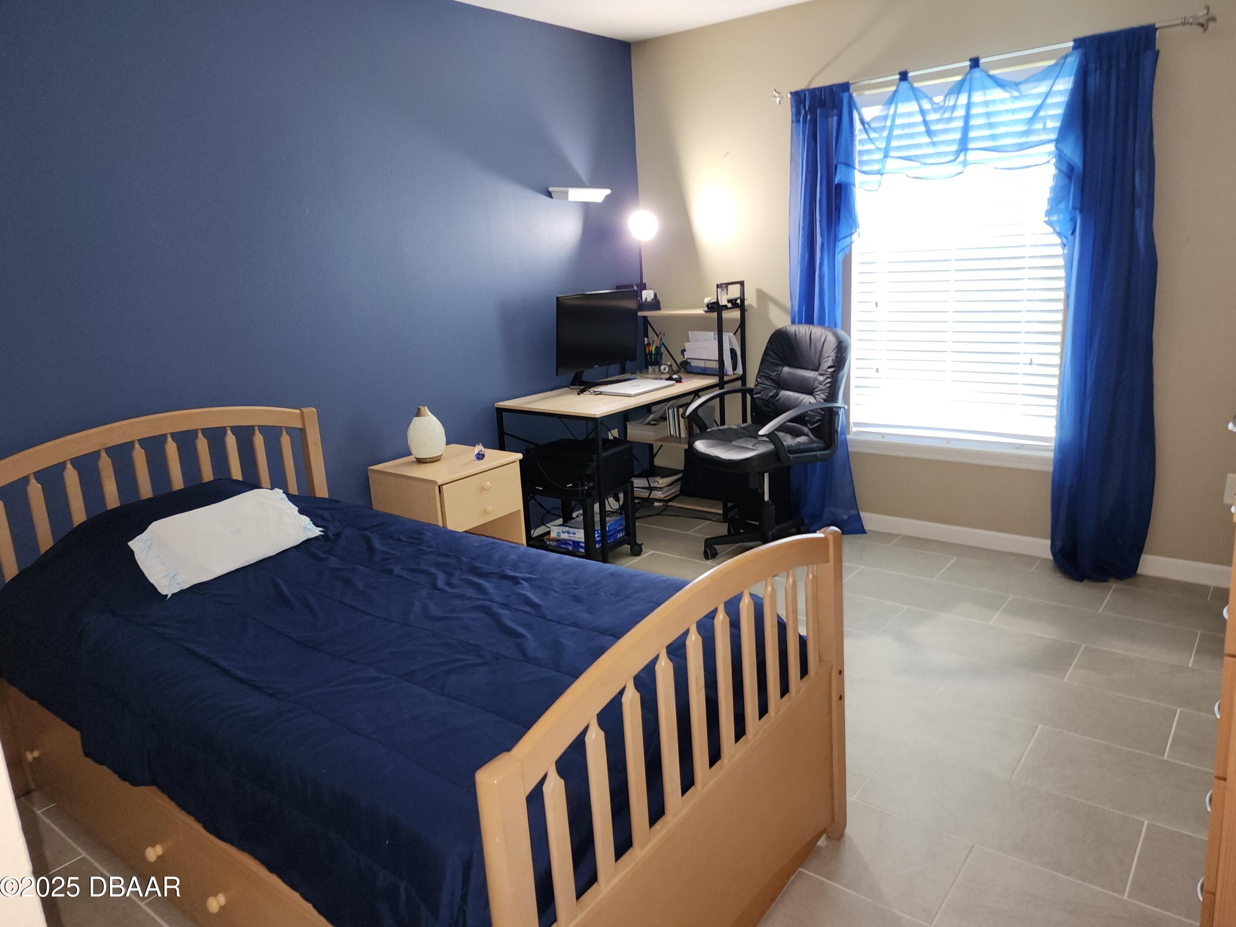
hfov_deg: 71.6
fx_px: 857
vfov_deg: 56.8
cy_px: 448
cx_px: 643
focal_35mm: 24
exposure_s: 1/11
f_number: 1.8
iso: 125
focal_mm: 6.4
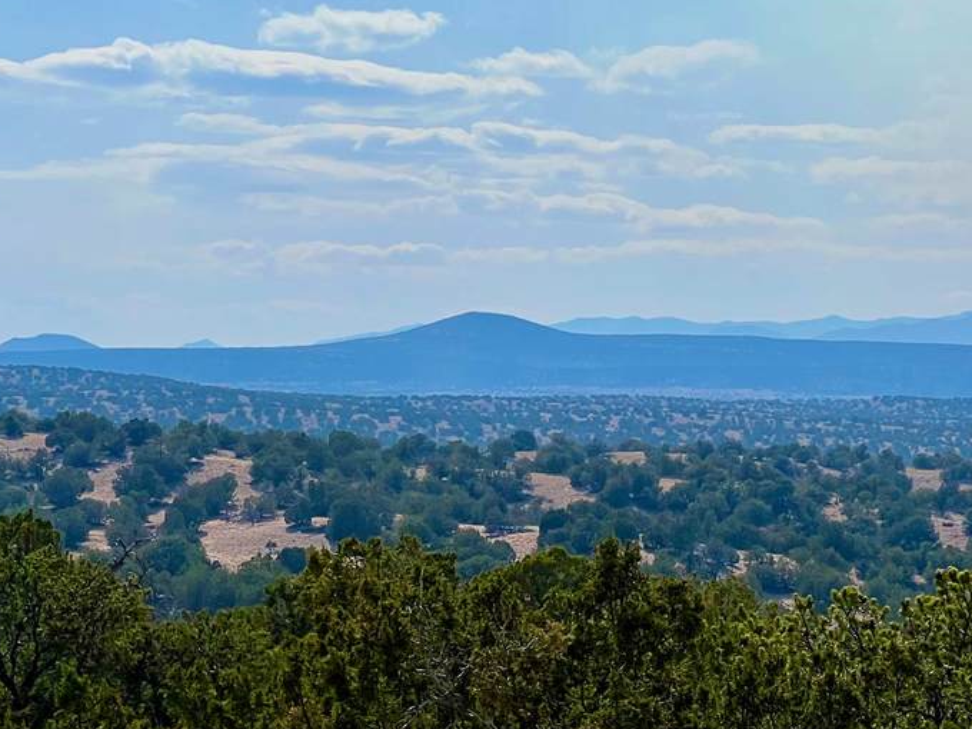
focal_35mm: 145
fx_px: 4072
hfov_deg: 13.5
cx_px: 869
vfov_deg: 10.2
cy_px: 446
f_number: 2.8
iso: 32
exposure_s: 1/2801
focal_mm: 9
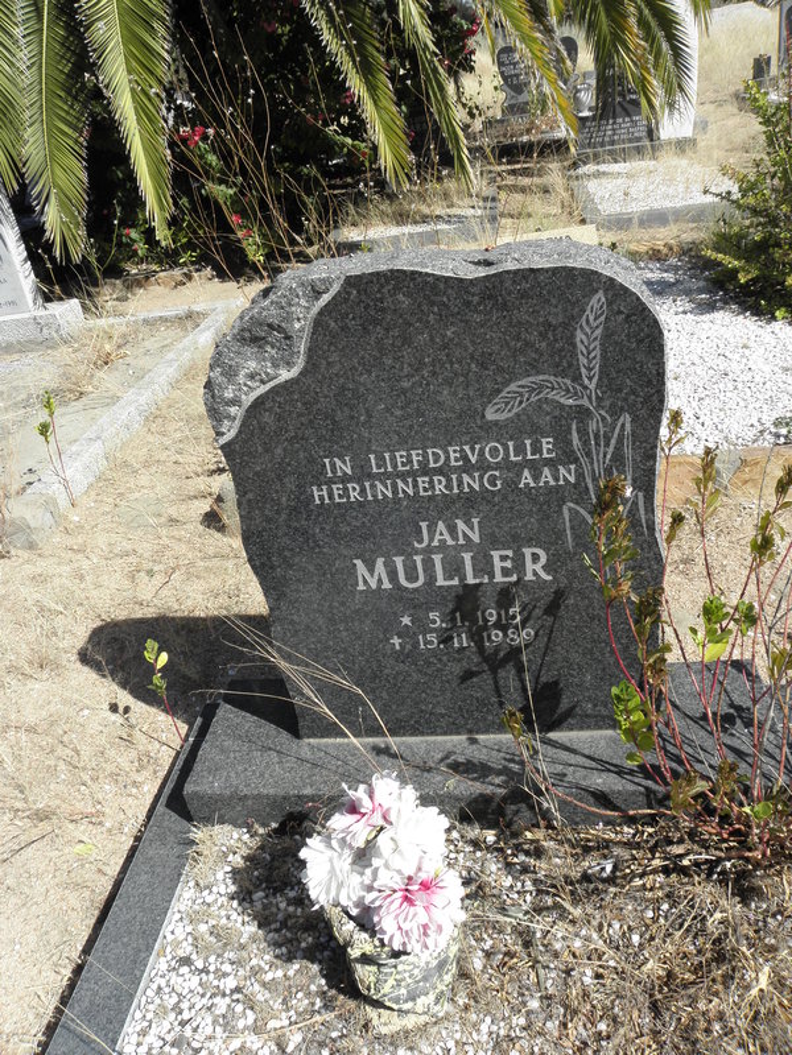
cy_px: 528
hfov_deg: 53.1
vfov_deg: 67.3
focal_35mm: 26
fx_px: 793
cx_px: 396
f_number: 5.6
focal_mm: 4.6
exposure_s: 1/250
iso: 64
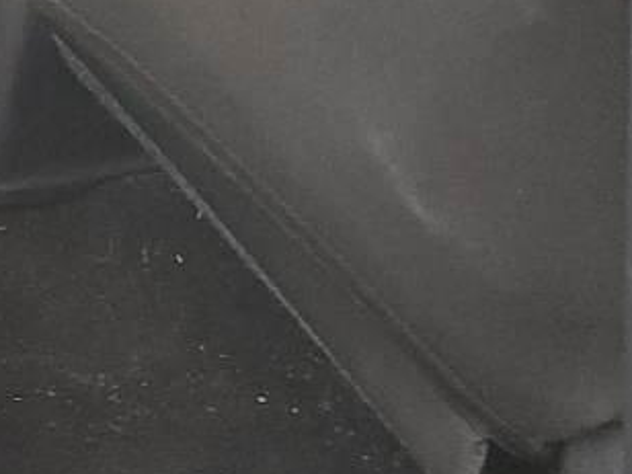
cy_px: -435
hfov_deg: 12.5
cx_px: -700
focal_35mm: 135
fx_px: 2465
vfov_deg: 10.2
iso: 89
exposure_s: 1/120
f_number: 1.5
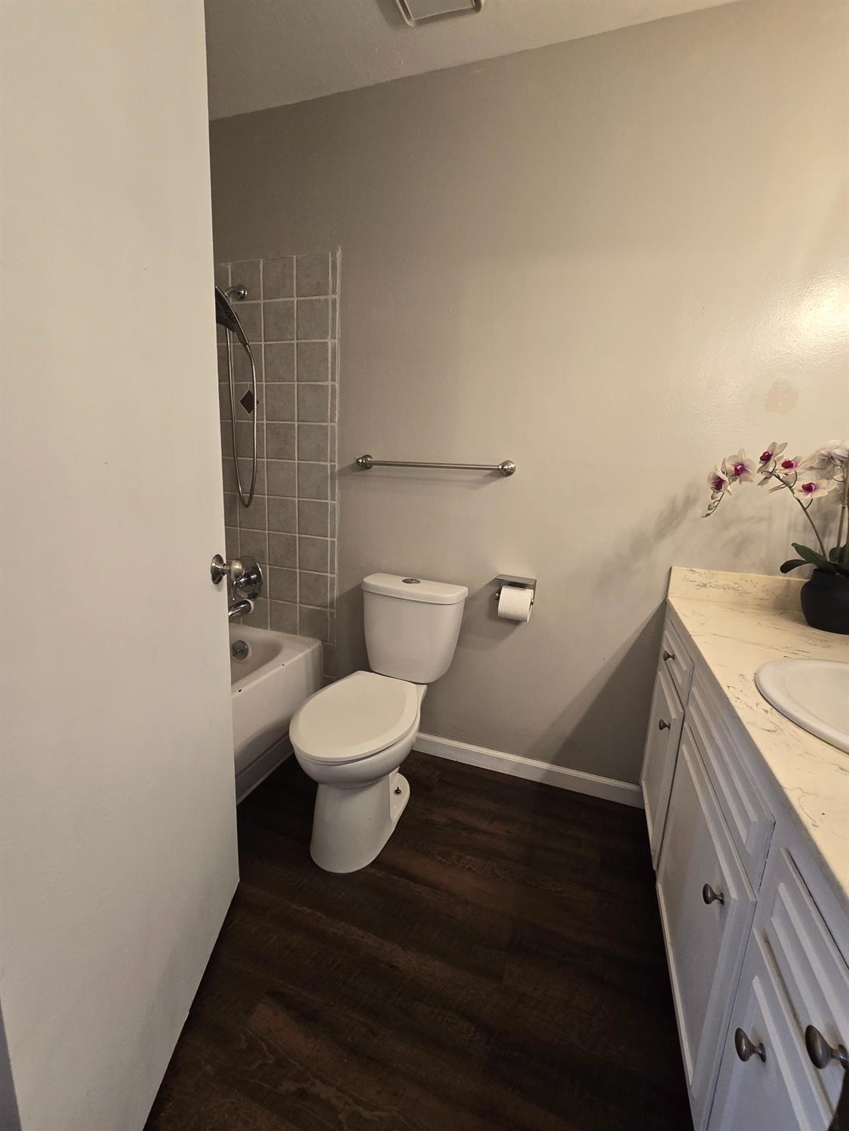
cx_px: 424
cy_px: 566
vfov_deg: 106.2
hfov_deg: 89.9
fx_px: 425
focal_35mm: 13
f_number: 2.2
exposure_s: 1/60
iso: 200
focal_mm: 2.2
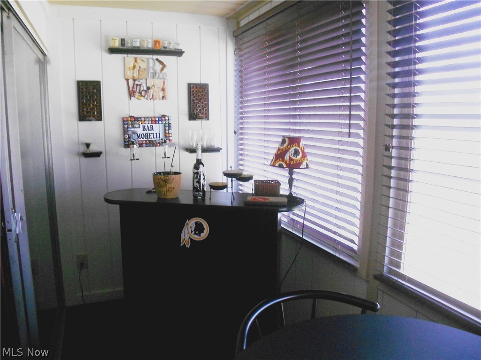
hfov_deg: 56.8
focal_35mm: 32
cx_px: 240
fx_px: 445
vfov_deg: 44.2
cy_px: 180
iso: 320
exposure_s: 1/30
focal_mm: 5.8
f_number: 3.6
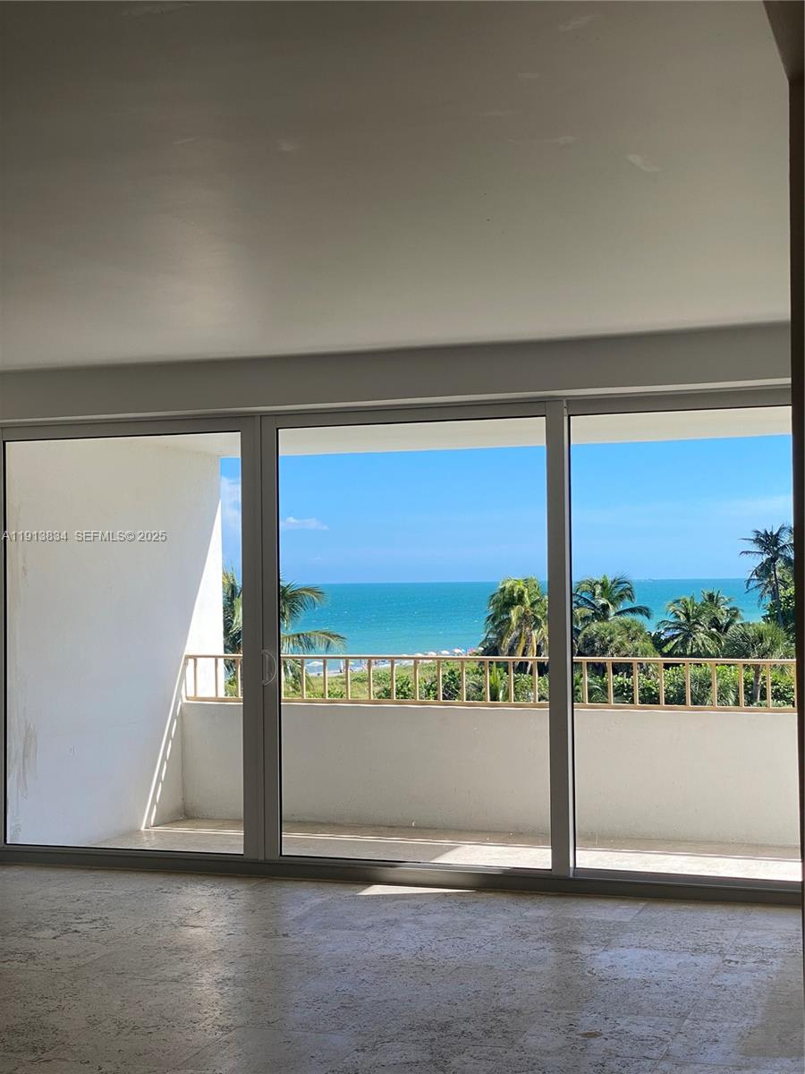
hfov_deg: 28.0
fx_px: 1612
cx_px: 402
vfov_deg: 36.8
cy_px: 537
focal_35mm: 52
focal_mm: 6
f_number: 2
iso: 20
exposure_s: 1/168
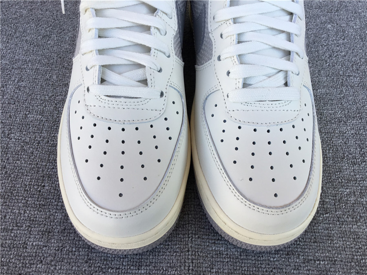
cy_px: 138
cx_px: 184
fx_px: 329
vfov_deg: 45.4
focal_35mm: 31
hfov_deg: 58.4
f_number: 2.4
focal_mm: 3.3
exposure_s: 1/204
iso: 25
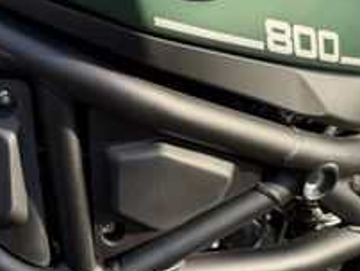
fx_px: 791
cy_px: -4
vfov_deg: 18.9
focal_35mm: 76
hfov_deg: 23.4
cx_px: -75
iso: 100
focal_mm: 6.76
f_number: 1.78
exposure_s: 1/788
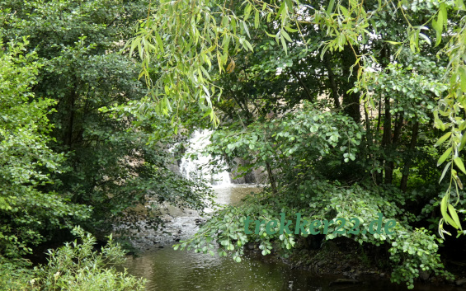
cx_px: 262
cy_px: 204
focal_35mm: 57
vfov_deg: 22.6
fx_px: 724
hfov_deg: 35.6
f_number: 3.5
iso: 100
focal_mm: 6.8
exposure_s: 1/80
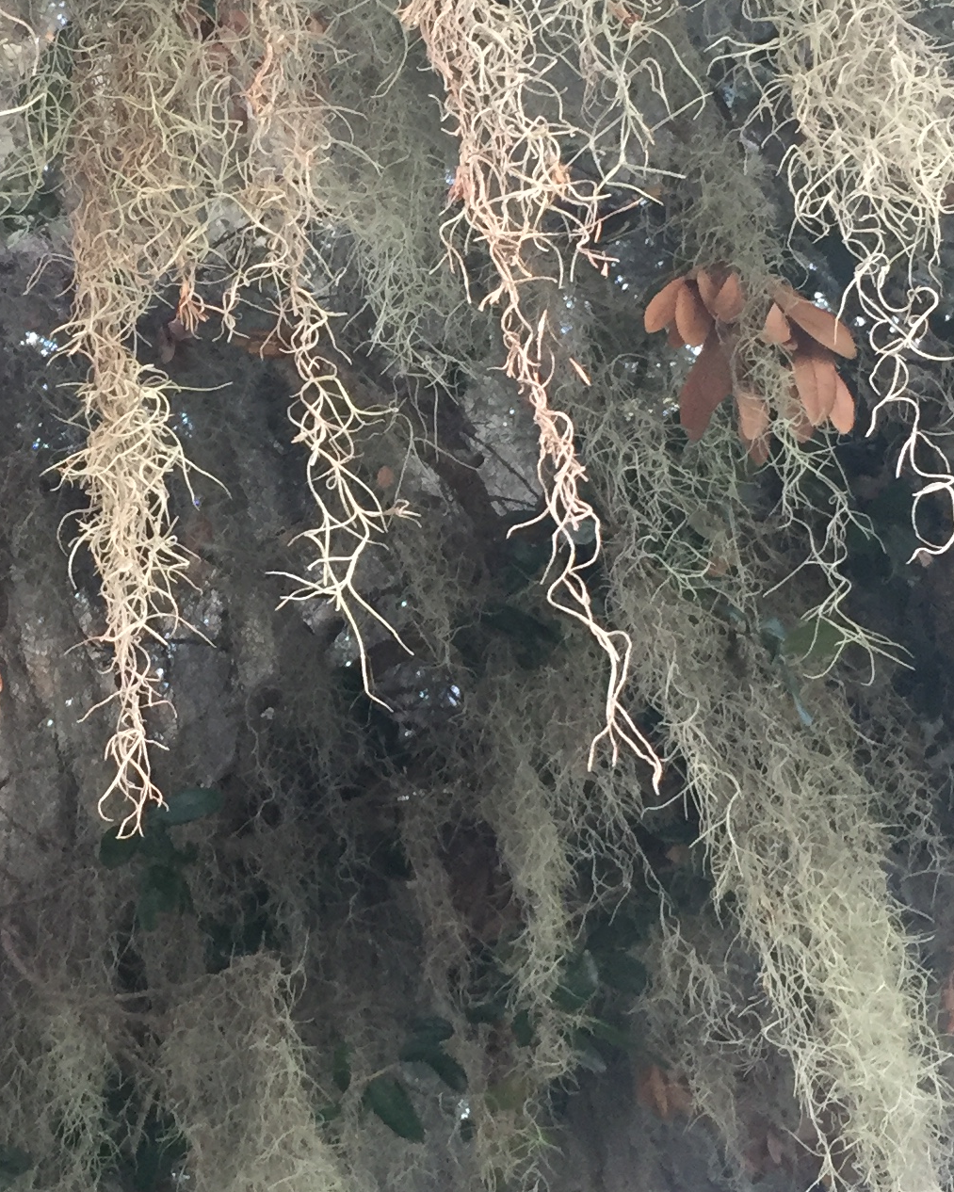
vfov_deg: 26.0
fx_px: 2576
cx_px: 153
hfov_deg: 20.7
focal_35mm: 73
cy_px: 447
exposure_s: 1/30
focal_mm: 4.15
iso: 80
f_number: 2.2
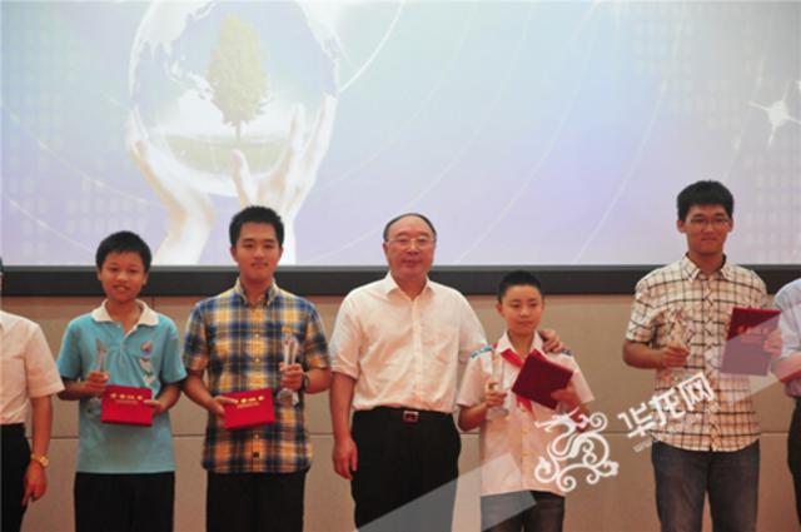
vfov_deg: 10.7
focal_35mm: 128
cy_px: 266
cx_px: 400
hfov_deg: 16.1
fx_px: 2833
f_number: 5.6
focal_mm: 85
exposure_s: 1/30
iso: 1600
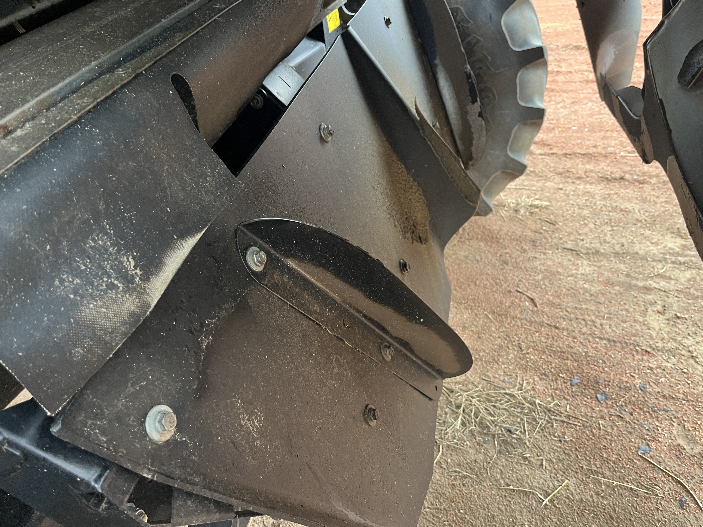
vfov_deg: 53.1
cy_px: 264
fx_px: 528
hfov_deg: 67.3
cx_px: 352
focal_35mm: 26
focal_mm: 5.1
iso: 160
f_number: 1.6
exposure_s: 1/60
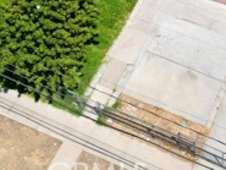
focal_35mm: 83
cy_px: -103
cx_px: 202
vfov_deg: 16.0
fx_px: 542
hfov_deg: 23.0
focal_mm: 6.72
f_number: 1.7
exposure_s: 1/250
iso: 120
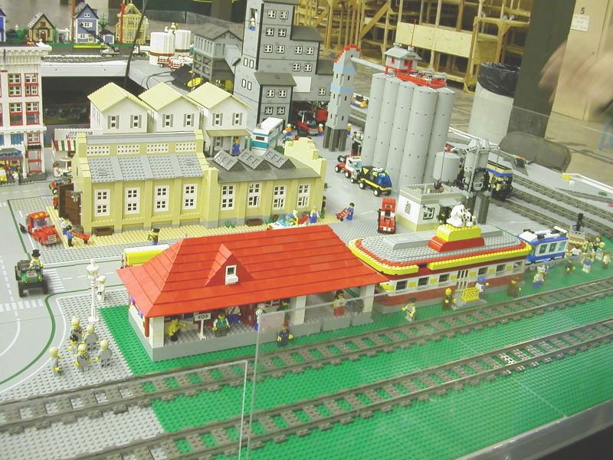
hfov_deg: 50.1
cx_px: 306
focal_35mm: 37
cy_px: 230
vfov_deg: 38.7
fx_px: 655
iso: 100
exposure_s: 1/9.2
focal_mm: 5.6
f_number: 2.7
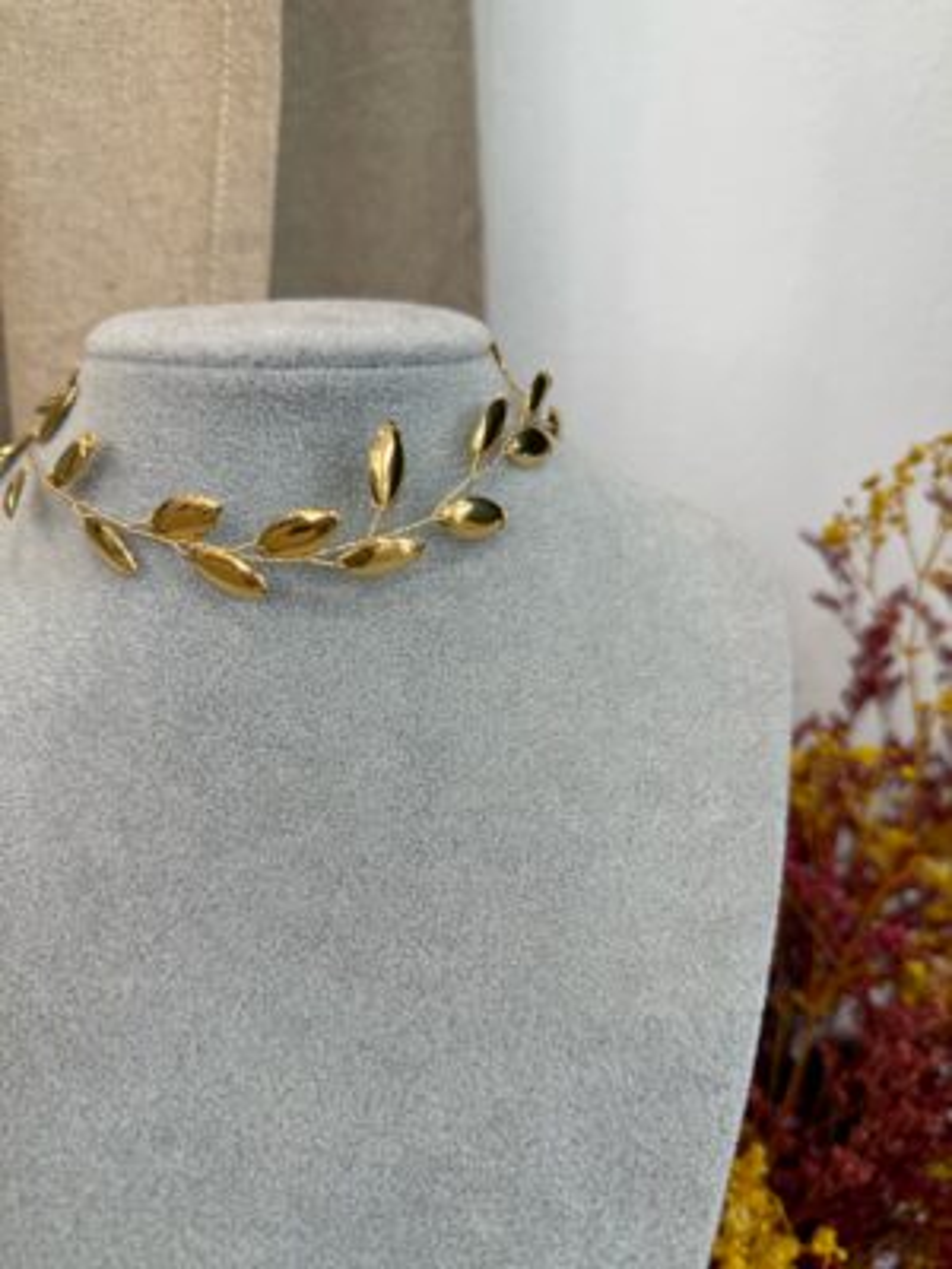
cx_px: 476
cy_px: 634
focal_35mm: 24
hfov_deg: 56.8
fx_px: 880
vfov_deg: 71.6
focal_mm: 6.76
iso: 125
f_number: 1.78
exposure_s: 1/100
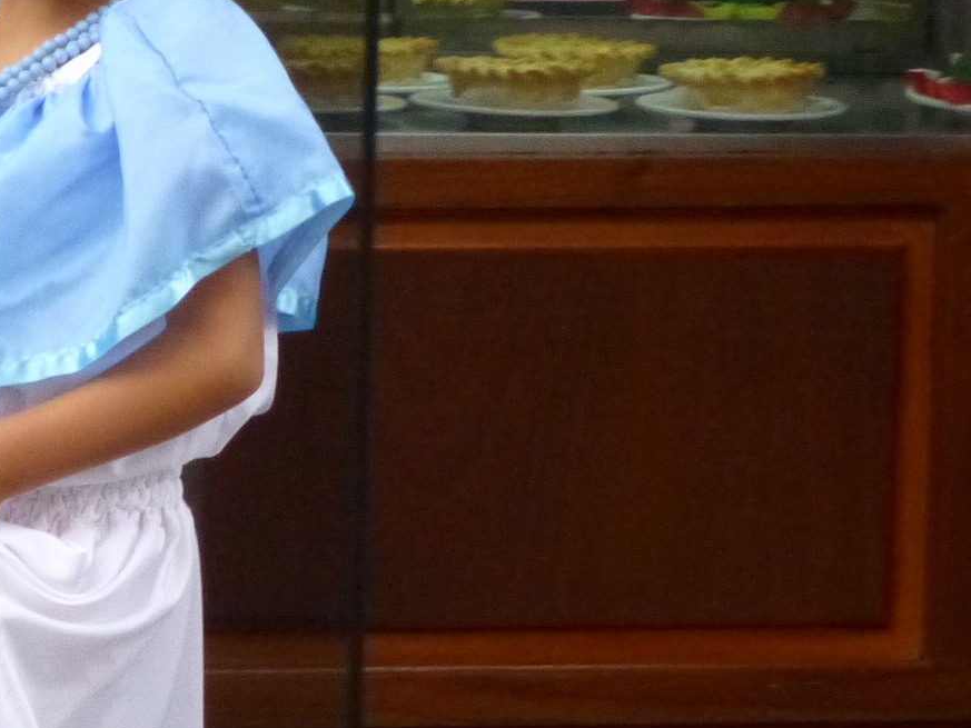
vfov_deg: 3.5
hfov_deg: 4.7
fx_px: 11923
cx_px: 224
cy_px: 406
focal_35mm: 425
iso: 640
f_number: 5.4
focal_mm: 25.9
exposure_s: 1/320
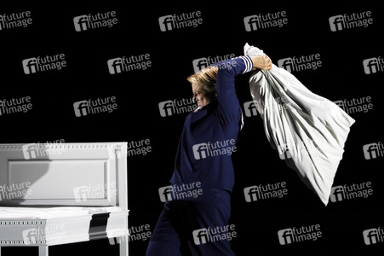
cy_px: 128
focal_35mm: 280
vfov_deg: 4.9
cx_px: 192
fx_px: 2984
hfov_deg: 7.4
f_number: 8
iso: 1600
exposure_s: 1/400
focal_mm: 280
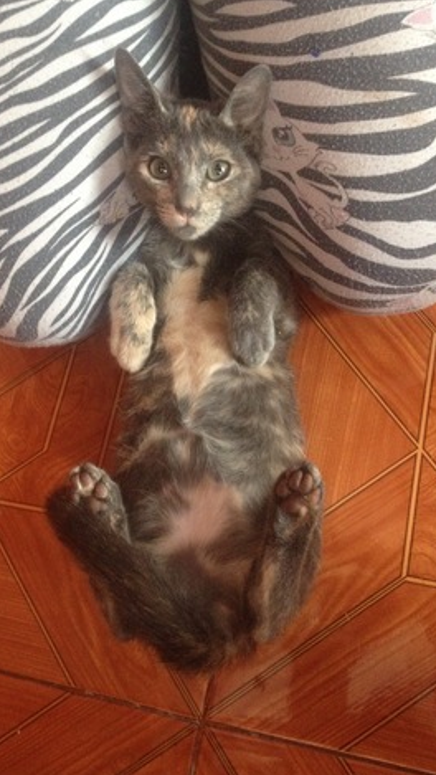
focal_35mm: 39
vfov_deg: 51.6
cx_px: 201
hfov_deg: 30.4
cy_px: 388
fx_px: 801
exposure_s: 1/20
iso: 400
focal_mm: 4.28
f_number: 2.4
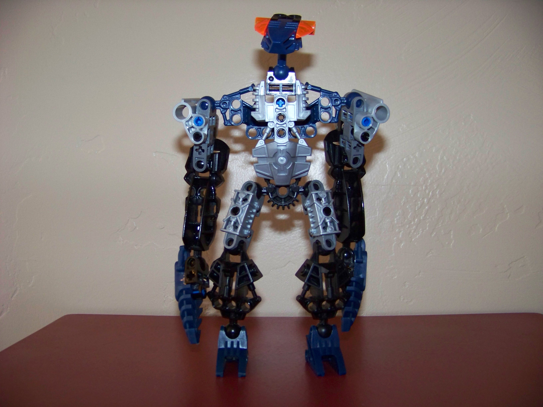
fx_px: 565
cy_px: 204
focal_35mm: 36
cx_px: 272
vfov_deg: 39.7
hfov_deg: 51.4
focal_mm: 5.85
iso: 200
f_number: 2.8
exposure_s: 1/30
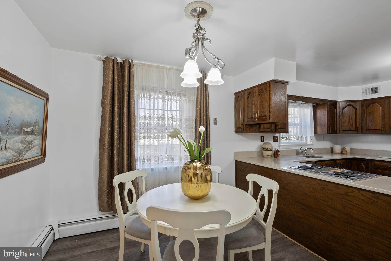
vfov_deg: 73.8
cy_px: 130
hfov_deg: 96.7
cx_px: 196
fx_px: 174
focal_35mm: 16
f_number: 8
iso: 800
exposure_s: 1/5
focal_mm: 16
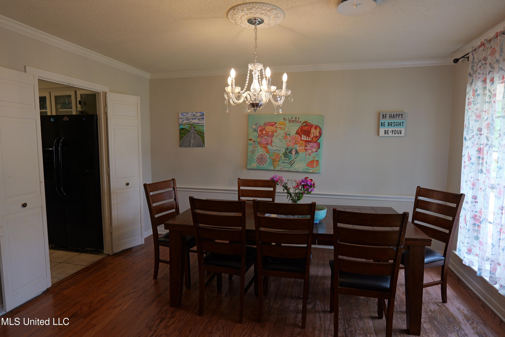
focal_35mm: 20
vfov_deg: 61.9
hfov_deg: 84.0
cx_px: 252
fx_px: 281
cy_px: 168
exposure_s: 1/60
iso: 320
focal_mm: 20
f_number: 3.5
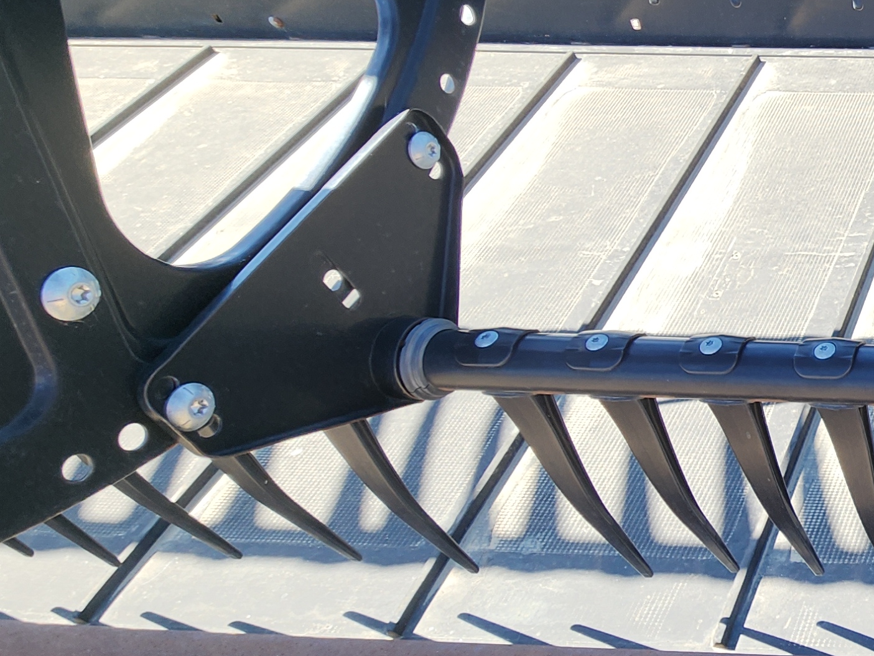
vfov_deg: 38.5
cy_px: 261
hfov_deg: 34.0
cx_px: 1165
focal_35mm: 37
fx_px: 934
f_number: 2.2
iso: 50
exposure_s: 1/315
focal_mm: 2.2
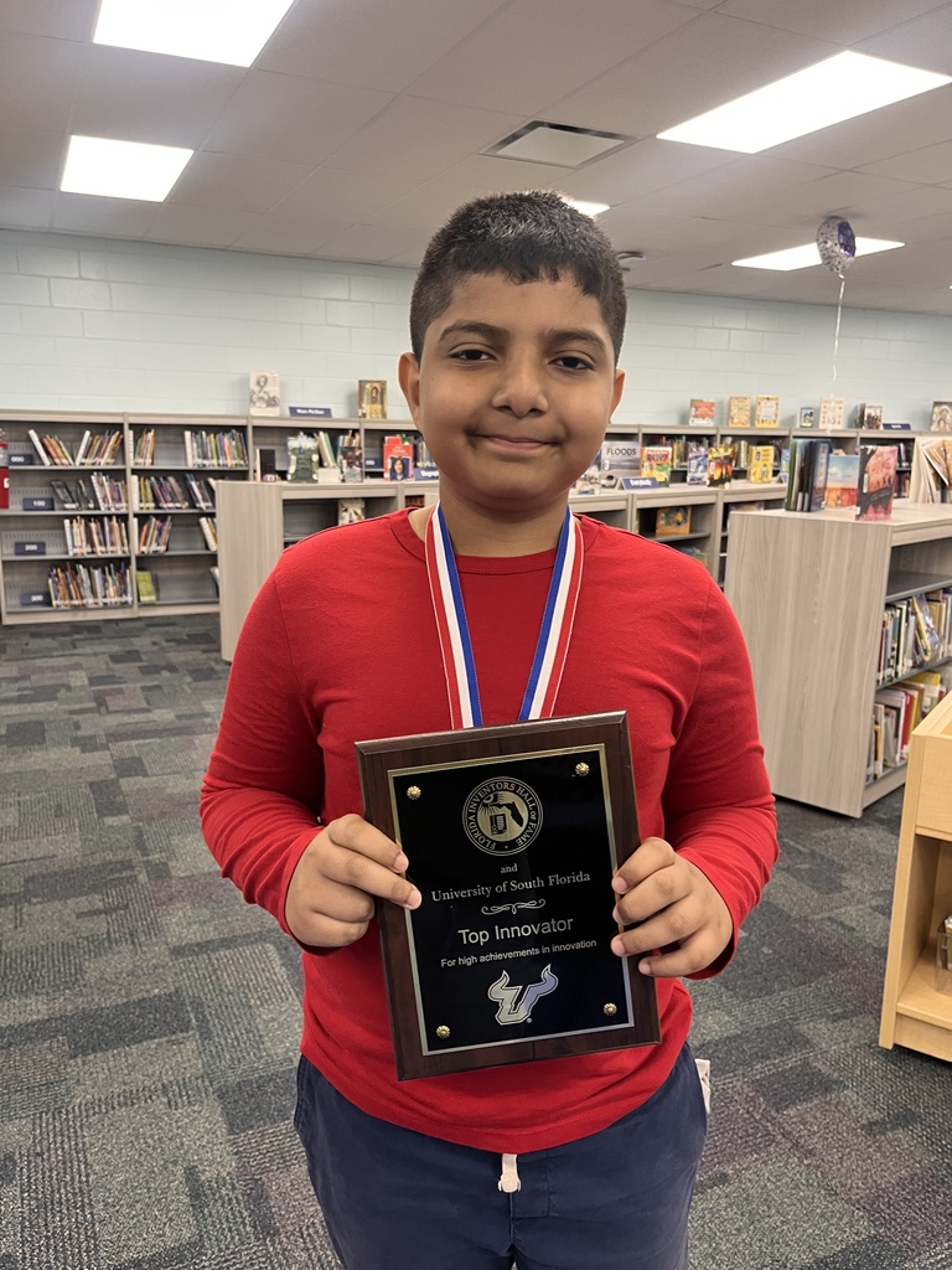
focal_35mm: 26
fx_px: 953
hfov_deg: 53.1
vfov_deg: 67.3
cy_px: 635
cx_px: 476
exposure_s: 1/60
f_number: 1.6
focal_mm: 5.1
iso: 200
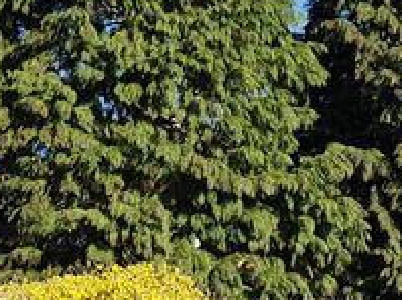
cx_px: 625
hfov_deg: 15.2
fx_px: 1380
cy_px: 685
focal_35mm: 119
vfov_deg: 10.8
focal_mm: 5.4
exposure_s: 1/3000
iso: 80
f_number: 1.8
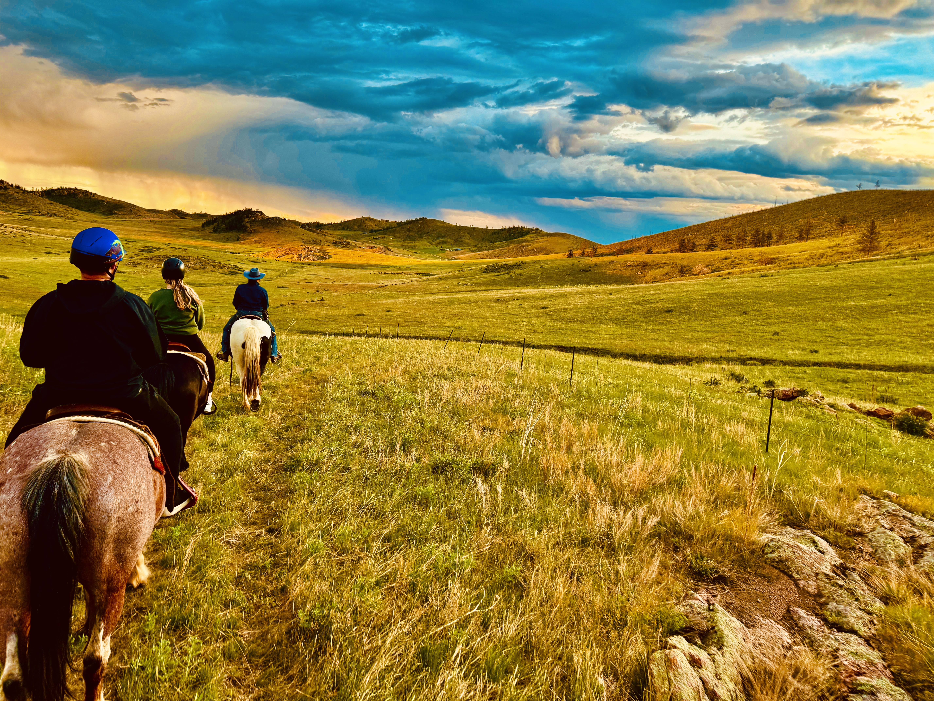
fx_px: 648
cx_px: 467
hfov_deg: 71.6
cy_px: 350
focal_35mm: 24
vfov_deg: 56.8
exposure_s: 1/121
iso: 64
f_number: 1.78
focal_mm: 6.76
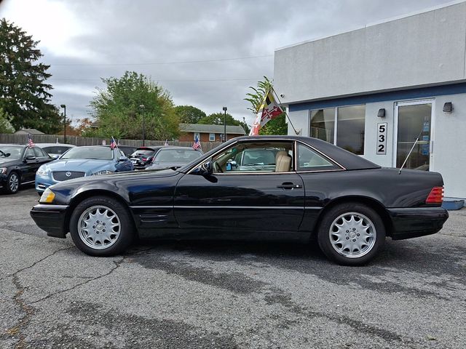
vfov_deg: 54.9
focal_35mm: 25
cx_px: 233
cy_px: 174
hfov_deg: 69.4
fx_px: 337
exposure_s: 1/983
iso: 25
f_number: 1.8
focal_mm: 4.69
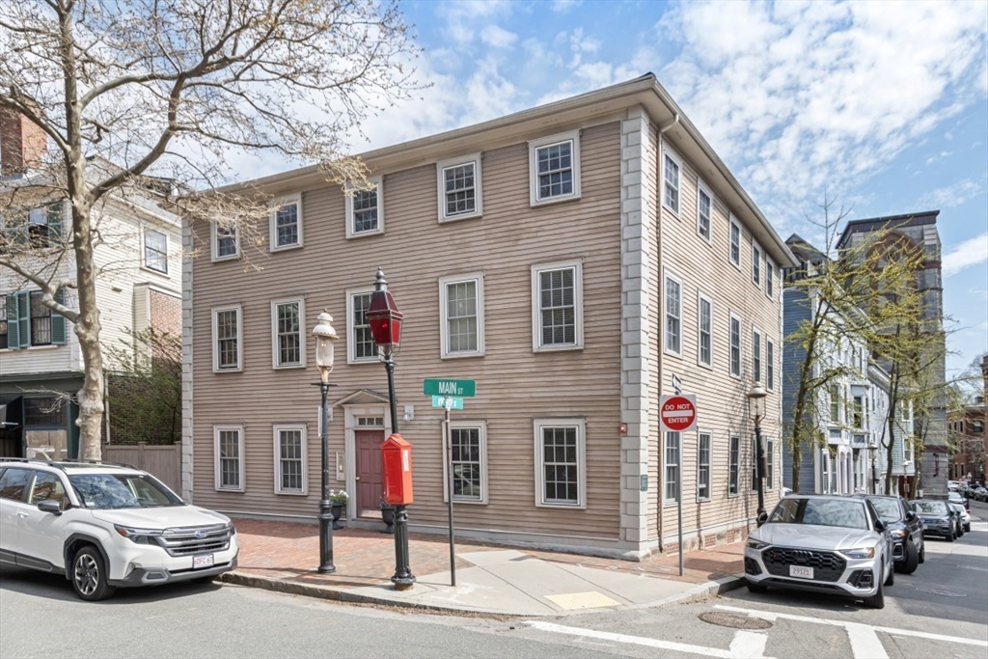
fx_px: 576
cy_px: 330
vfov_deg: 59.5
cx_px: 494
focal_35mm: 21
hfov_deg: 81.2
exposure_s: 1/400
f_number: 7.1
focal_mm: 14
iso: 200
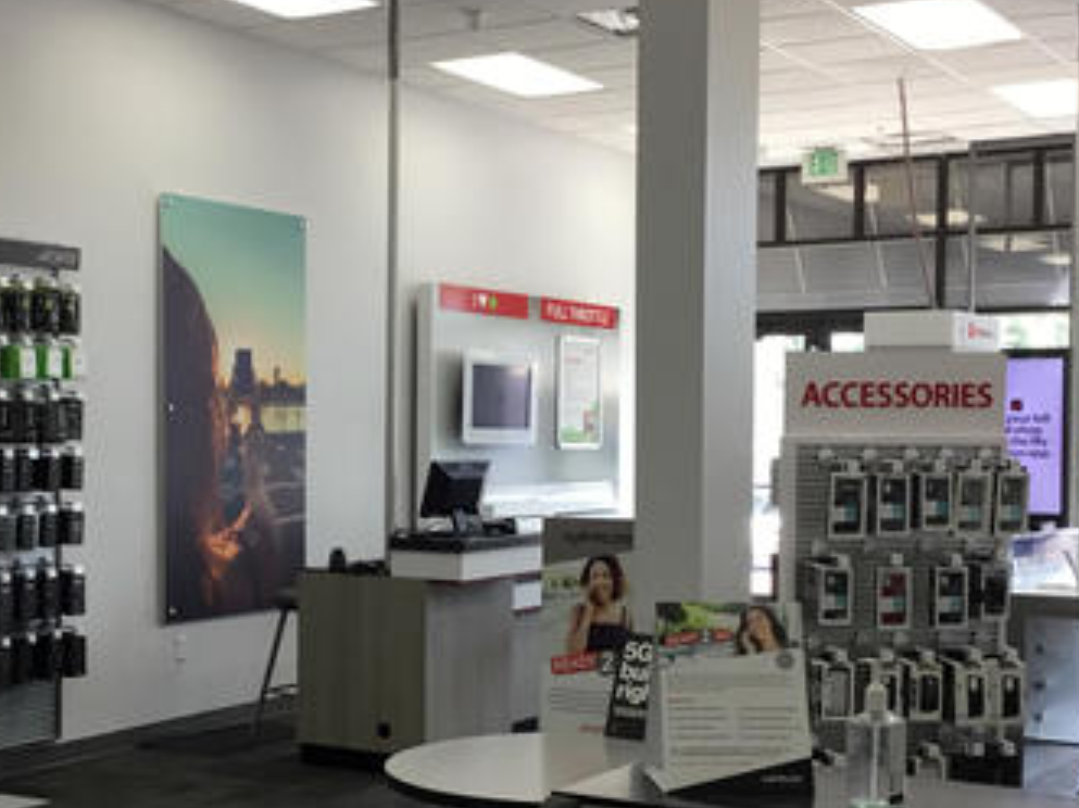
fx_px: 1807
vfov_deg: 25.1
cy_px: 502
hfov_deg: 33.2
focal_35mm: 58
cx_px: 438
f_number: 2.4
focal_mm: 3.3
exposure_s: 1/40
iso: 32
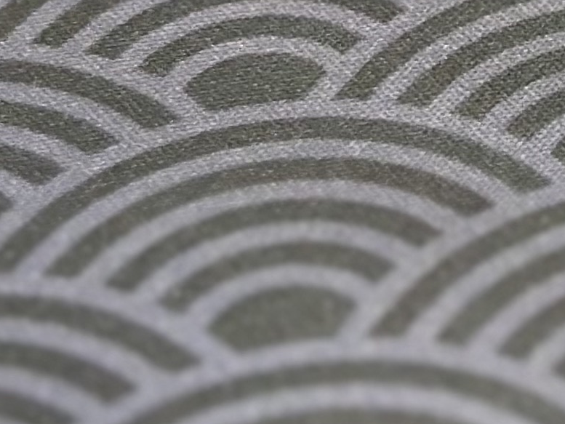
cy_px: -480
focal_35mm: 249
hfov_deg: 7.4
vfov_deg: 5.8
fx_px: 4065
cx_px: 1342
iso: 400
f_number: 1.78
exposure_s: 1/40
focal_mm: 6.86
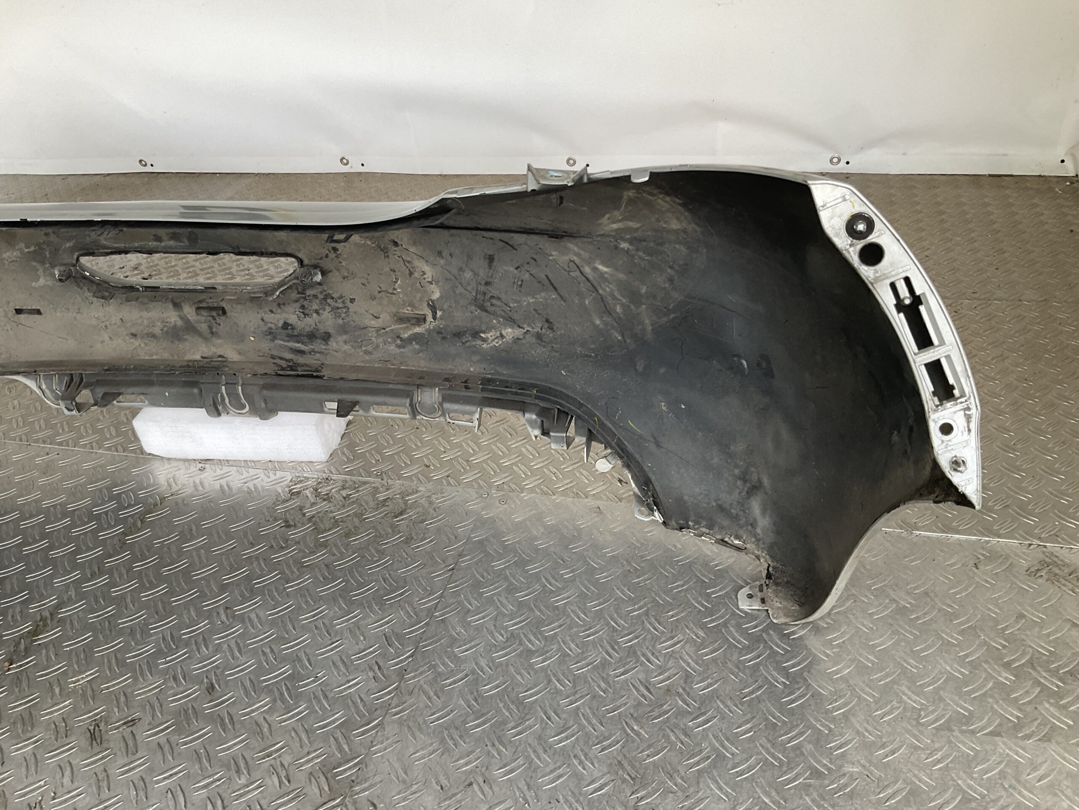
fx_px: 904
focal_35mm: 29
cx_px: 540
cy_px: 405
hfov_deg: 61.7
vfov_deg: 48.2
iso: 64
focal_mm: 3
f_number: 1.8
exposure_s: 1/120
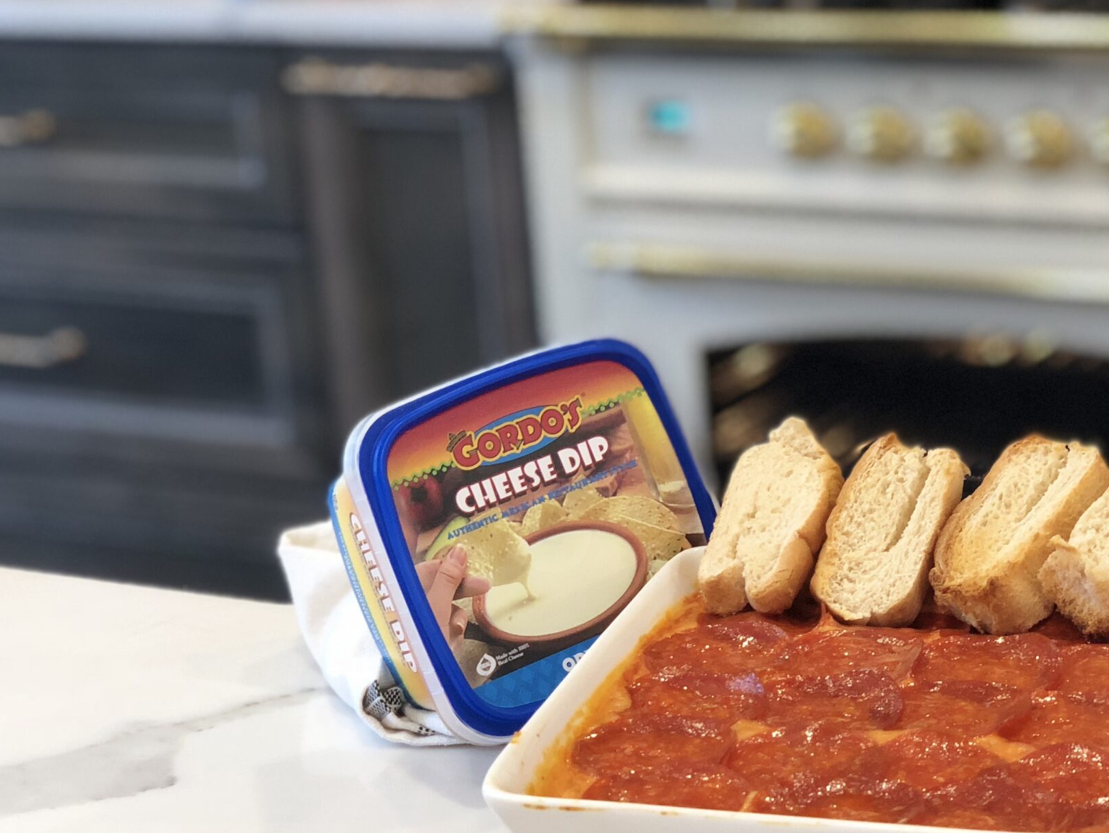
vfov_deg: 17.9
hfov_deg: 23.6
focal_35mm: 82
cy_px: 579
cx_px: 849
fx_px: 2628
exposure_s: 1/40
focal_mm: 6
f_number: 2.4
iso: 80
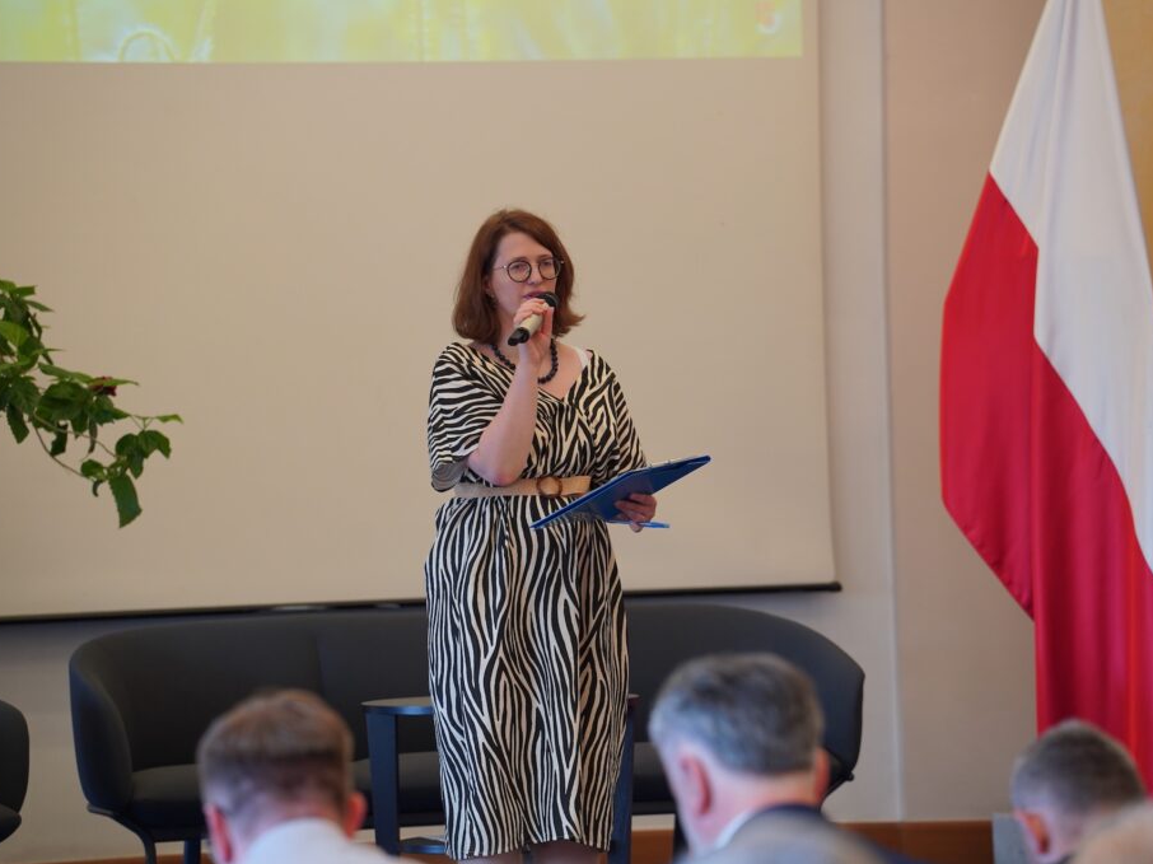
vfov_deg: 8.5
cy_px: 433
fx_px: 5831
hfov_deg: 11.3
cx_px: 571
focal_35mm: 175
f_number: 4
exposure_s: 1/200
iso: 1250
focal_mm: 161.1
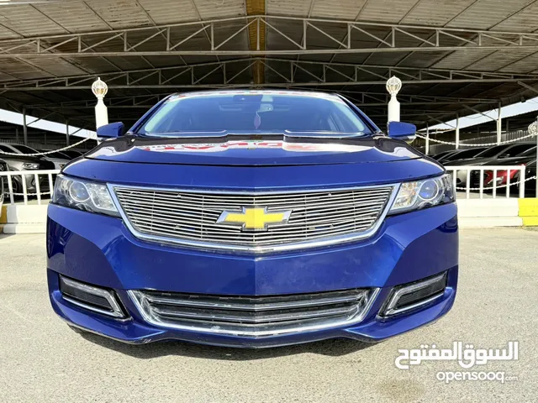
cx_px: 269
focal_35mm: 24
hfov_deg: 71.6
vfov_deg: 56.8
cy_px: 202
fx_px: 373
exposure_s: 1/3759
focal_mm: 6.76
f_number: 1.78
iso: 100
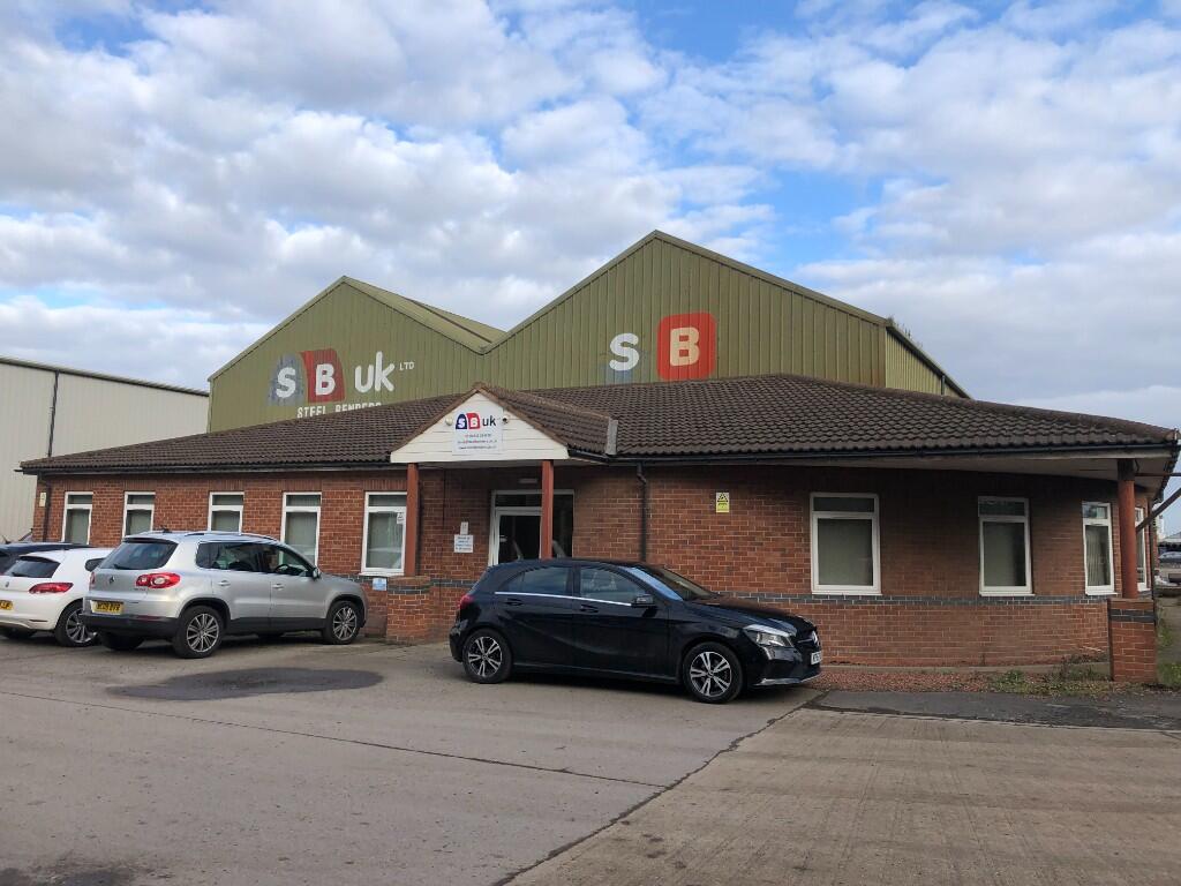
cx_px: 590
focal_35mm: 28
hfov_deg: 63.4
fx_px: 955
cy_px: 443
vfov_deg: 49.7
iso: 20
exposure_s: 1/972
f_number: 1.8
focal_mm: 4
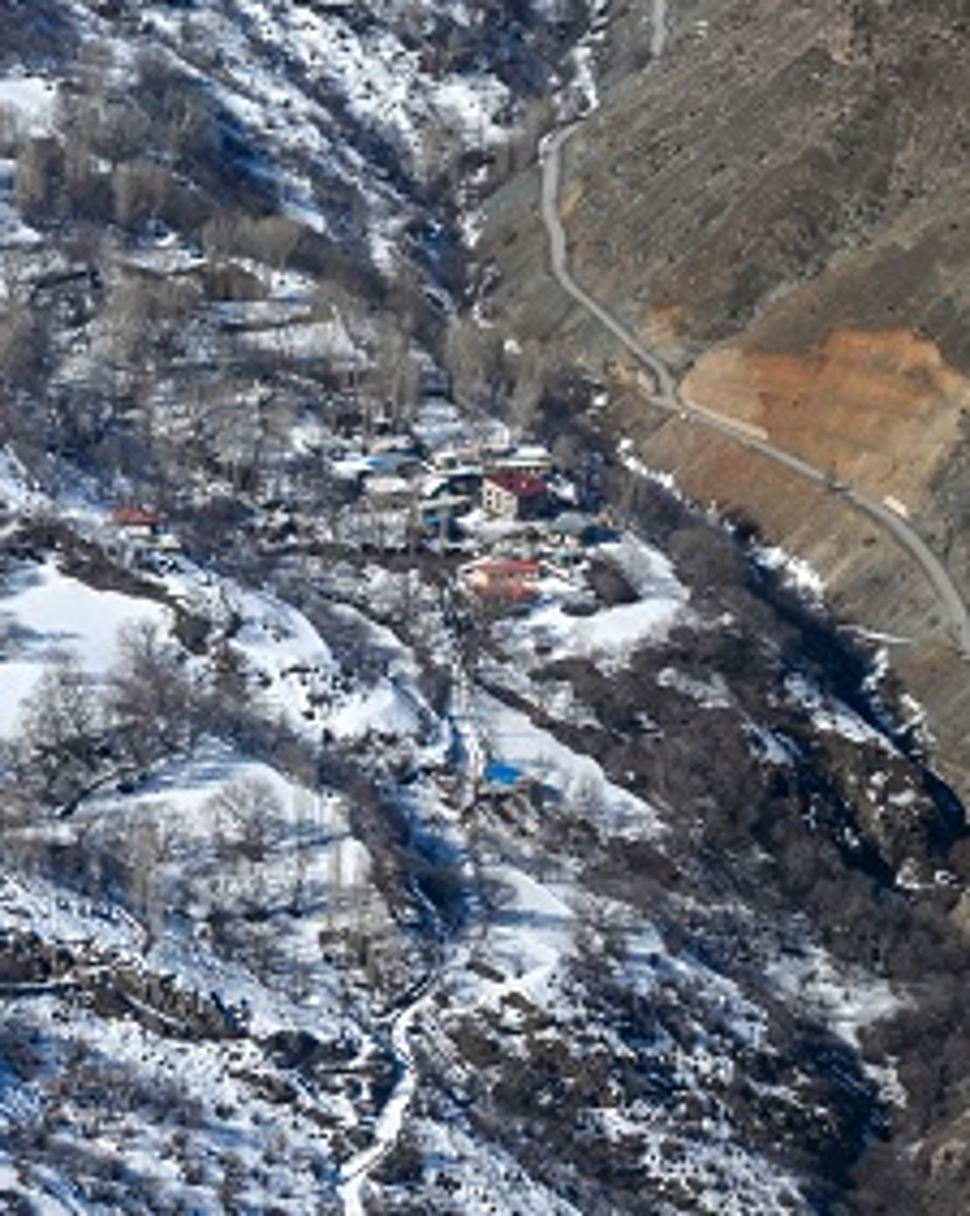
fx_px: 5032
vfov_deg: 13.8
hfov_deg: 11.0
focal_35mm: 140
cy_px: 526
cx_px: 681
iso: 200
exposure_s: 1/2000
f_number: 7.1
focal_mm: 70
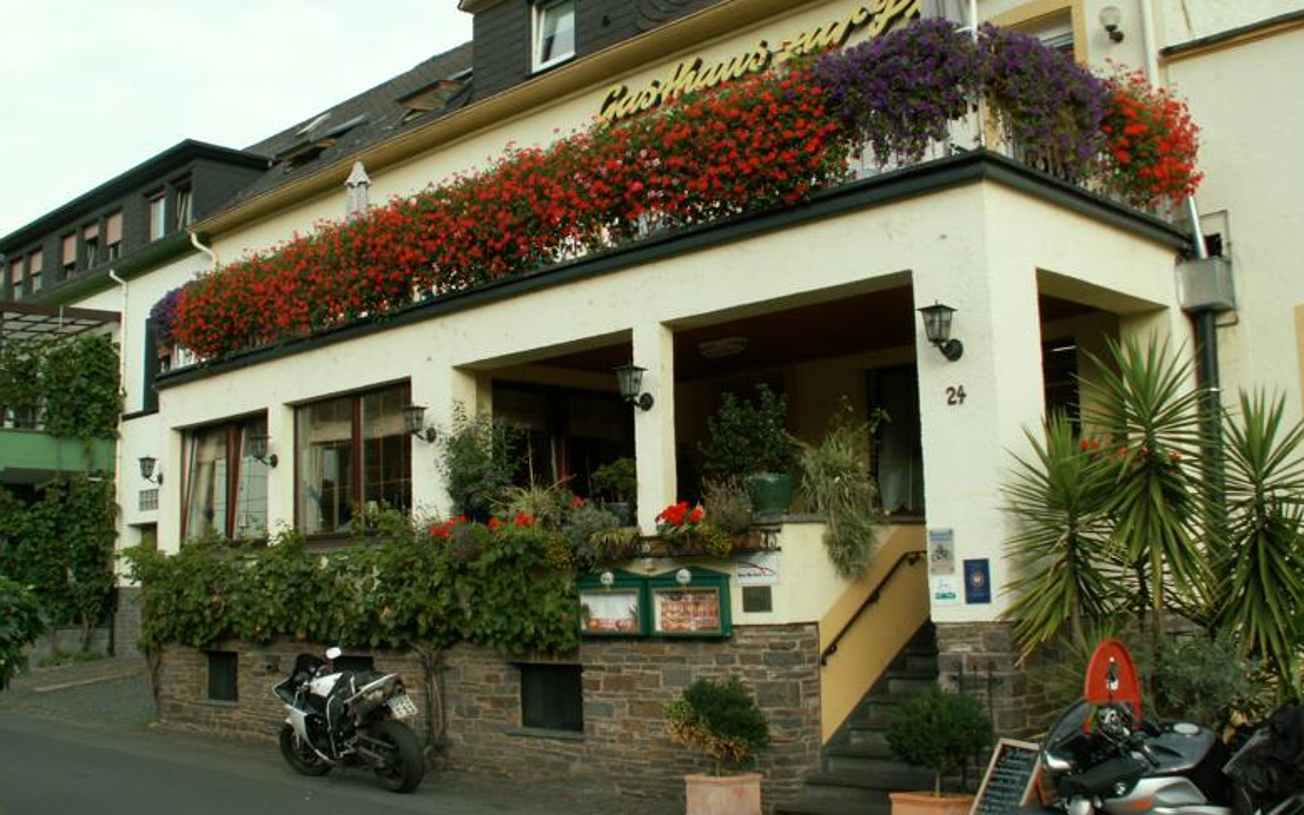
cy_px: 394
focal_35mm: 38
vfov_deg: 33.6
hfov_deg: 51.5
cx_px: 653
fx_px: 1350
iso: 50
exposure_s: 1/100
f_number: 4.5
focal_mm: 5.86
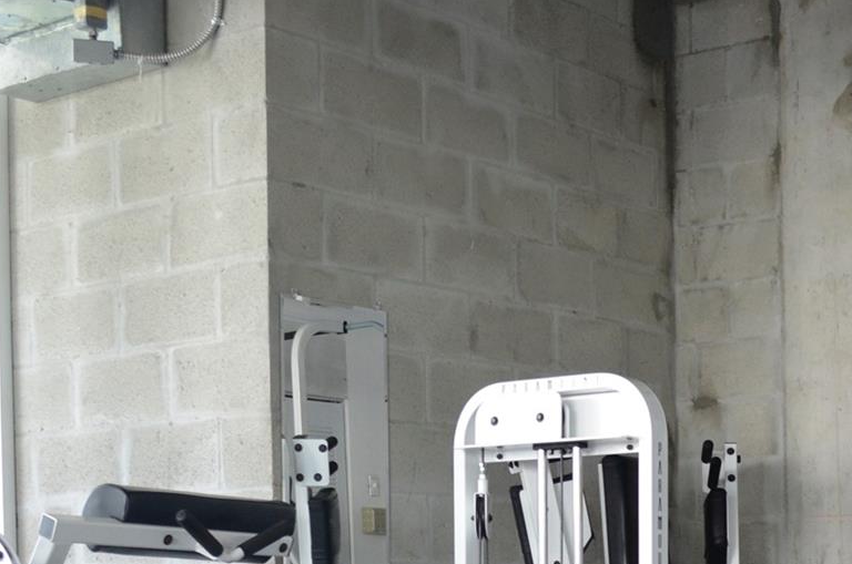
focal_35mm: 72
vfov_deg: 18.0
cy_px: 658
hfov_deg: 27.5
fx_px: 1701
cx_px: 692
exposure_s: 1/60
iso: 560
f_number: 4
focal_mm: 18
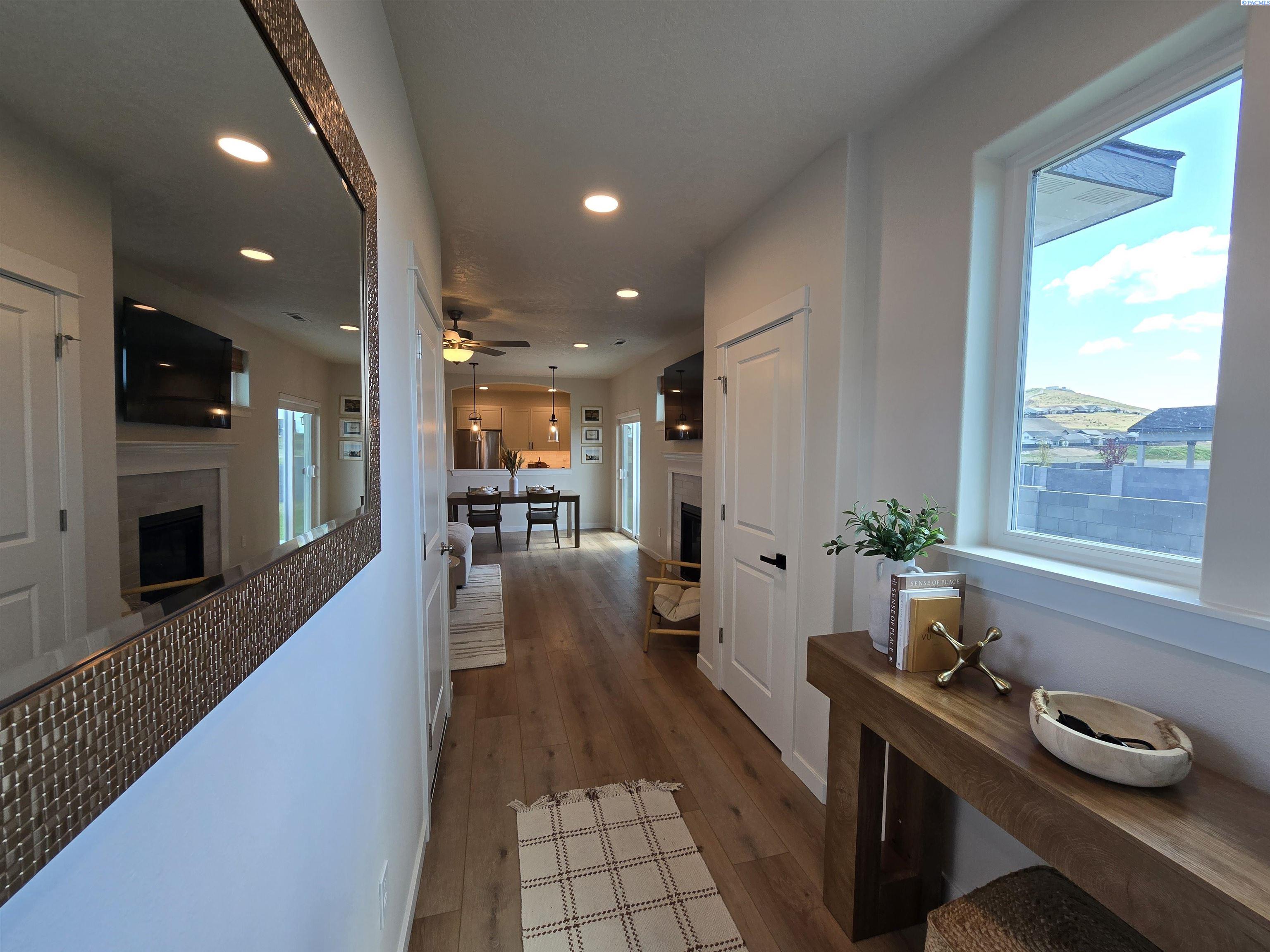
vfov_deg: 89.9
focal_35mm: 13
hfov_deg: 106.2
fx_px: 477
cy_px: 476
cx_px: 635
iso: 50
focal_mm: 2.2
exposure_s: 1/123
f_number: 2.2
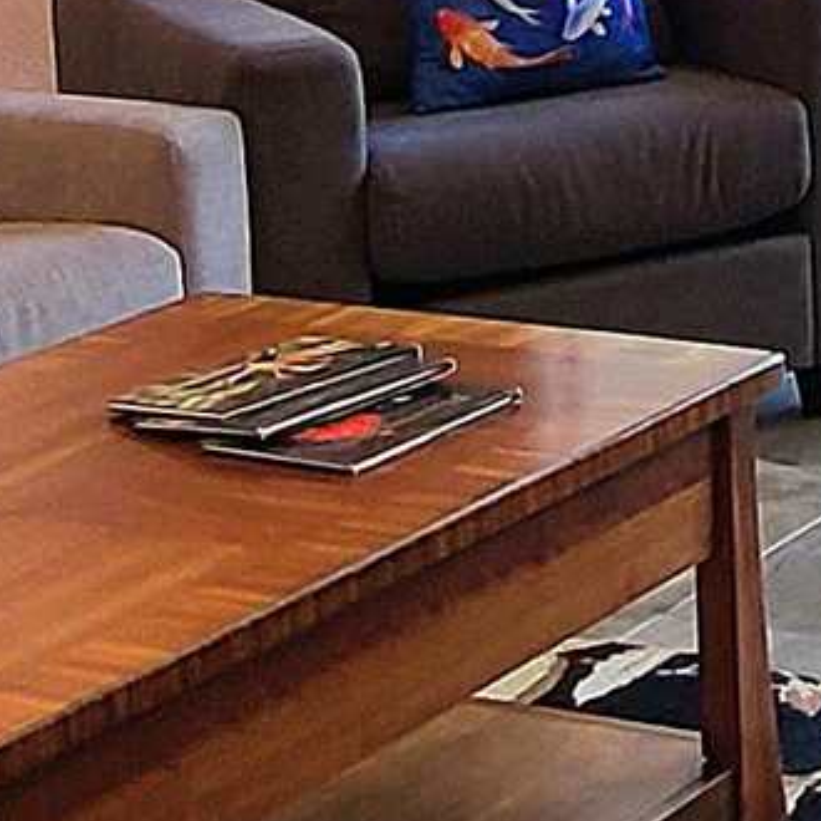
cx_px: 1575
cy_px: -353
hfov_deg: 14.0
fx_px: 2871
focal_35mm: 107
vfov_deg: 15.2
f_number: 2.2
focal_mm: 2.2
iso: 80
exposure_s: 1/120
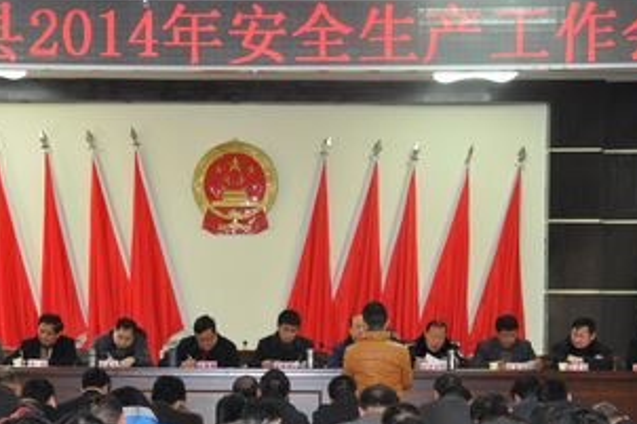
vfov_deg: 15.6
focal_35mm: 87
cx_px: 249
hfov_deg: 23.4
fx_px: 1535
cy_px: 335
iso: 800
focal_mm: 35
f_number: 4.5
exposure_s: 1/60
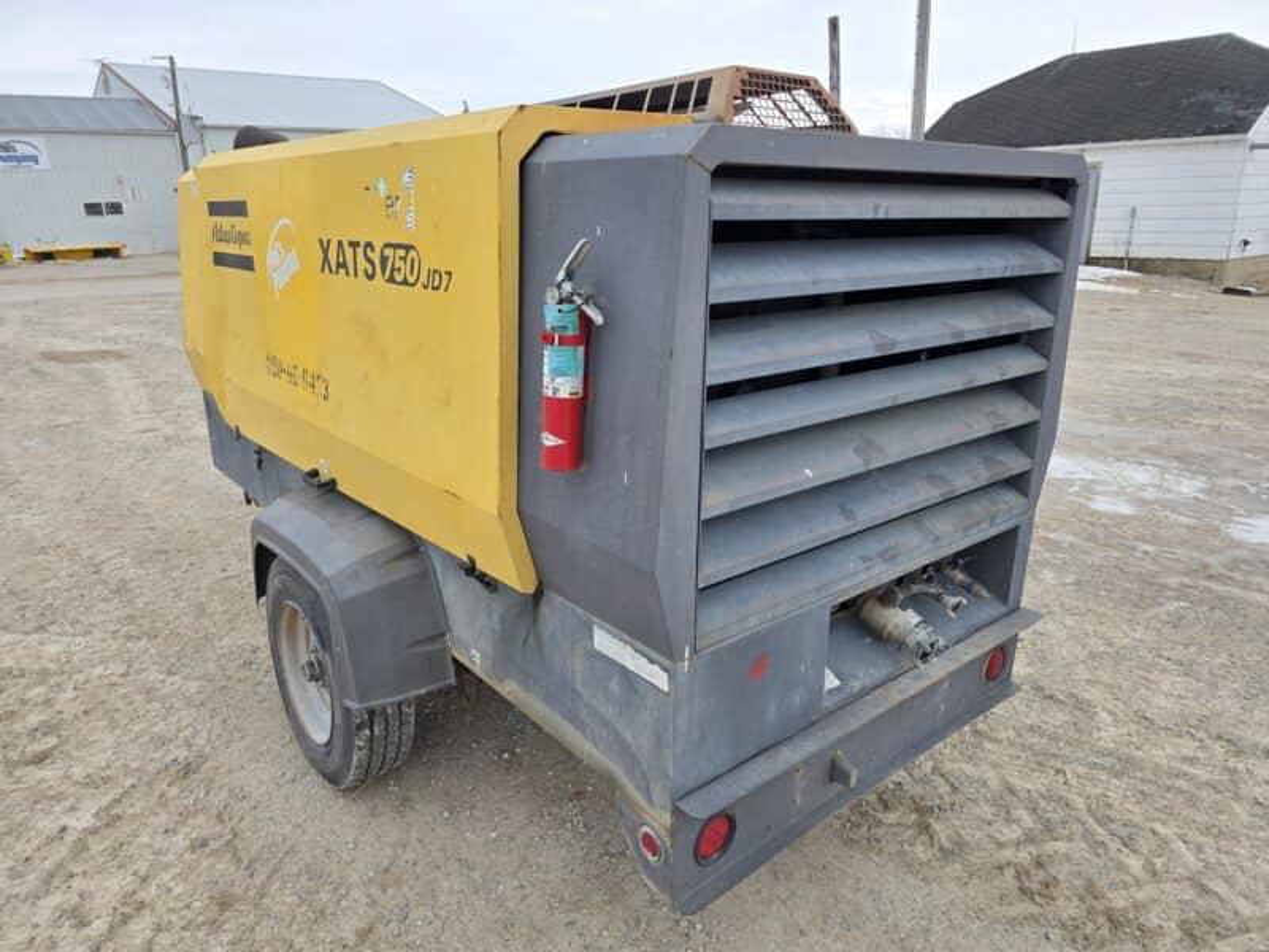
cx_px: 634
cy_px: 476
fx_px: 843
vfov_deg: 58.9
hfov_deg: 73.9
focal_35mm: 23
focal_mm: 6.3
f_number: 1.7
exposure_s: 1/359
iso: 25
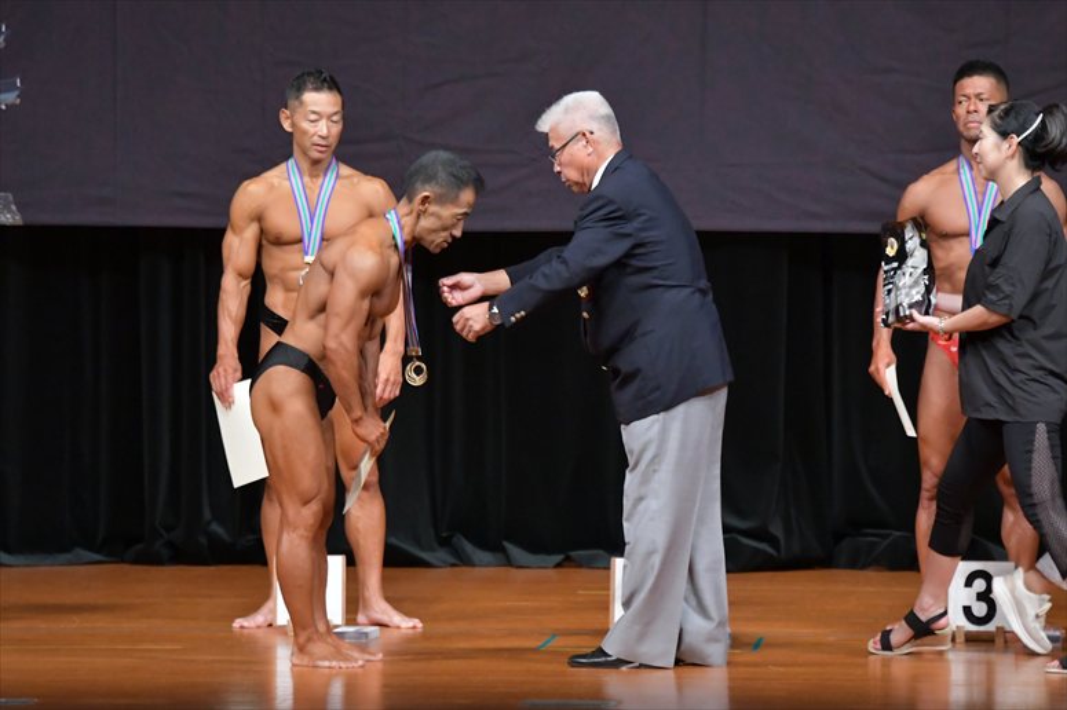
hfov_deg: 7.6
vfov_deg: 5.1
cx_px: 534
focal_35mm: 270
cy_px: 355
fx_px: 7999
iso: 5000
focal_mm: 180
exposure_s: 1/400
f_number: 5.6
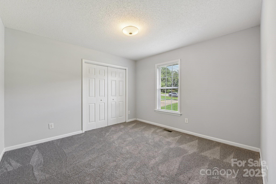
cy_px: 92
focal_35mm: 14
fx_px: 107
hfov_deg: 104.2
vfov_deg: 81.3
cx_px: 138
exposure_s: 1/10
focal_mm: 14
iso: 200
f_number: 9
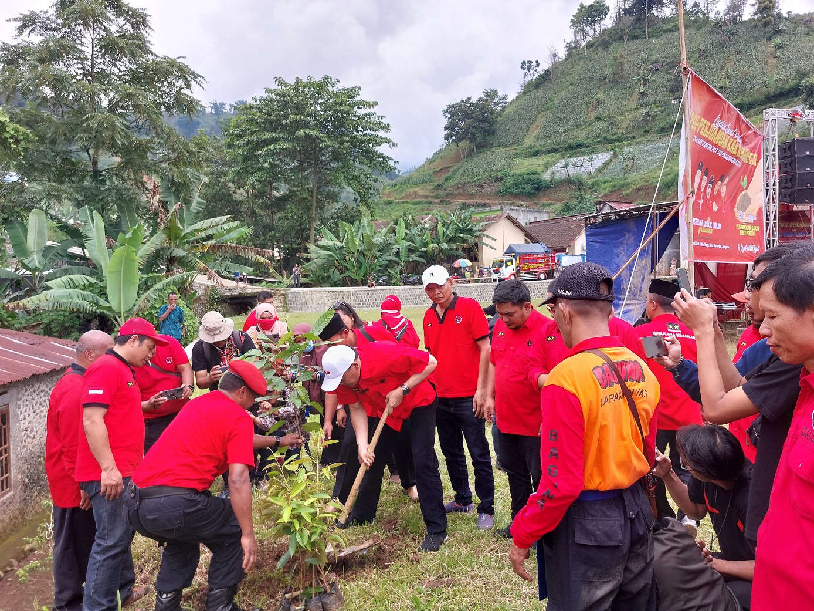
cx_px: 407
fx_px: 588
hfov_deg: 69.4
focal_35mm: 25
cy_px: 306
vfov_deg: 54.9
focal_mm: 5.23
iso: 25
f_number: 1.8
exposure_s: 1/386
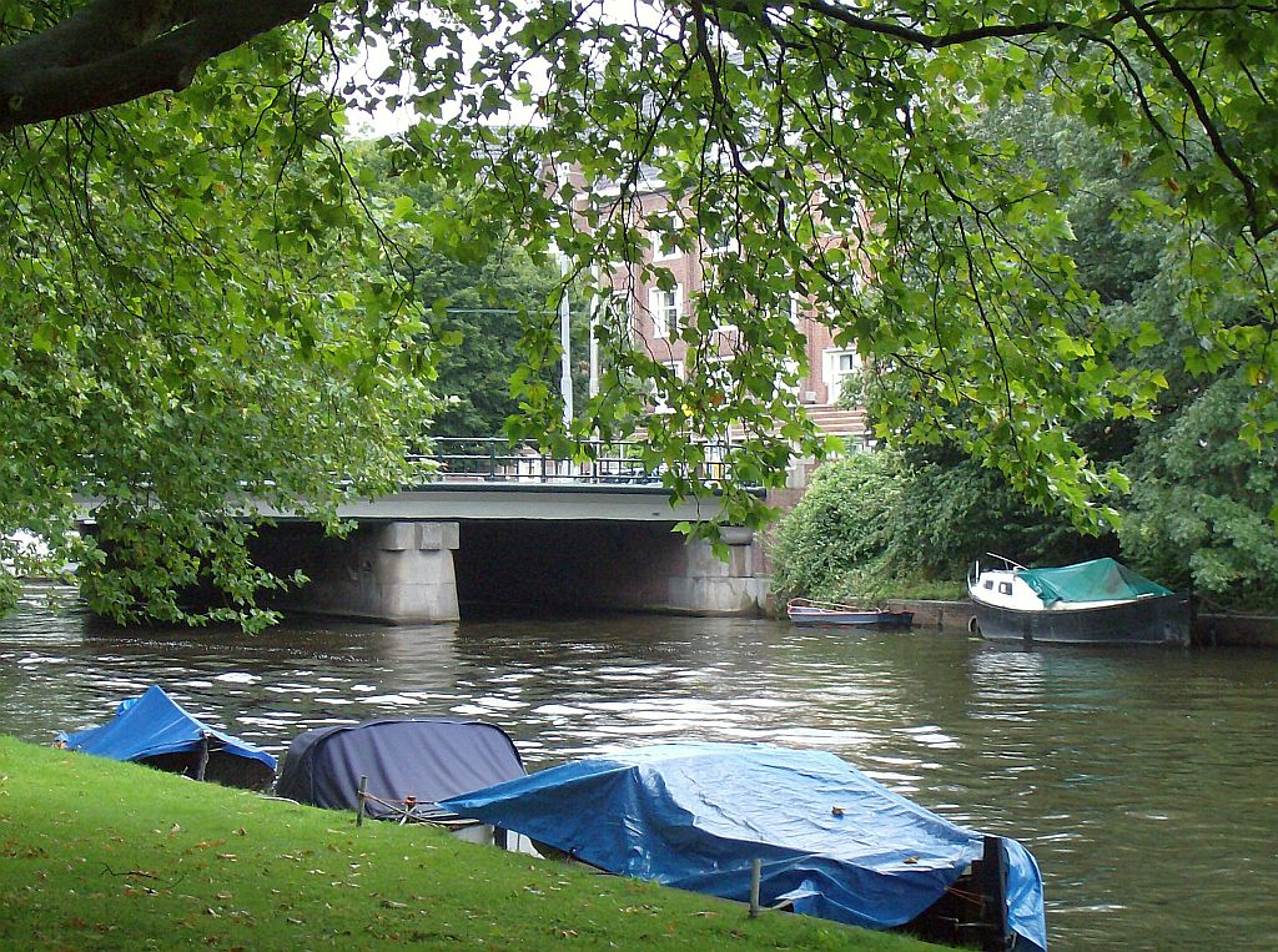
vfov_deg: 13.7
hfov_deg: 18.3
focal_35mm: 108
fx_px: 3978
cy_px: 476
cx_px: 639
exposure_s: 1/134
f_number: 4.8
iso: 194
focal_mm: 18
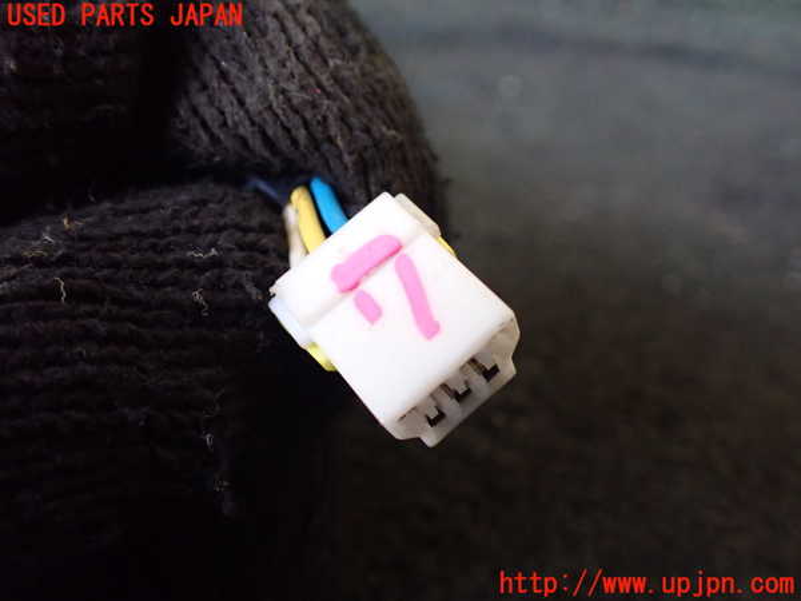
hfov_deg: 60.0
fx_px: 694
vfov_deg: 46.8
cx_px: 400
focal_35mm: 30
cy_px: 300
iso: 640
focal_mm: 5.4
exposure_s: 1/125
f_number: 2.3
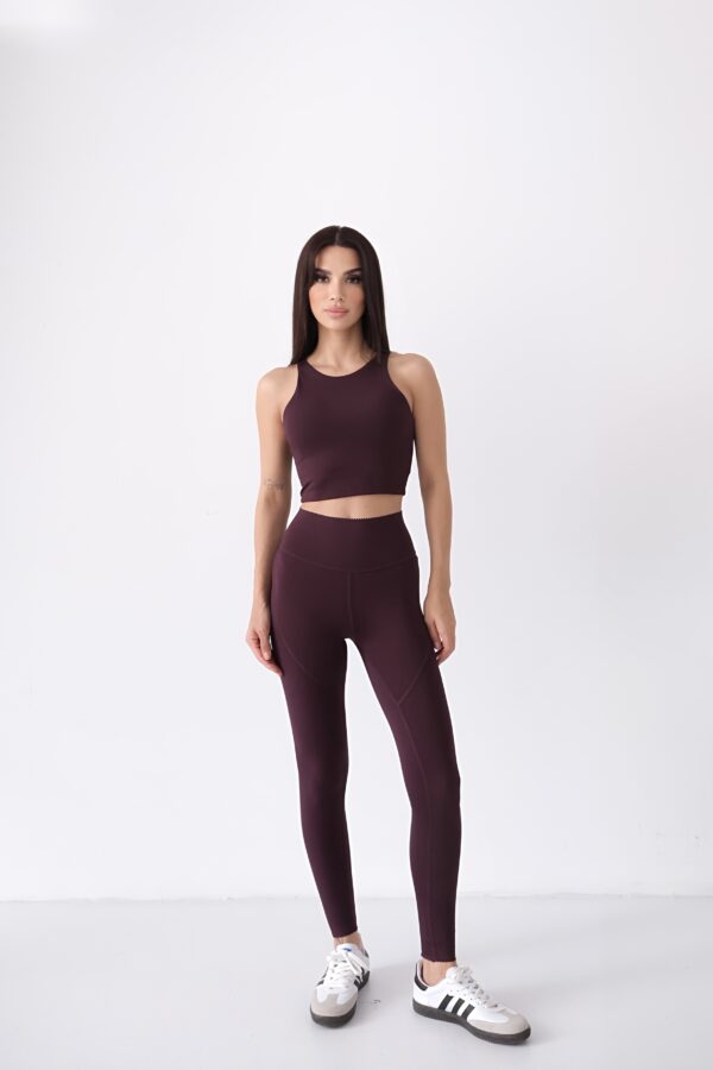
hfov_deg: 43.6
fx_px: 891
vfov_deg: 61.9
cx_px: 356
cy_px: 535
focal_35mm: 30
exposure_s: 1/60
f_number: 5.6
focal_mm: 20.2
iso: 2000
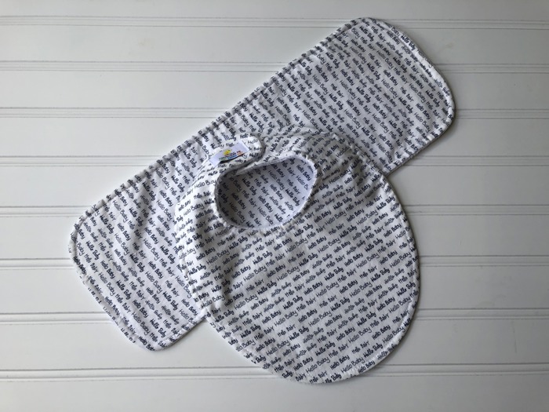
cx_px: 274
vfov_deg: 49.7
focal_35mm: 28
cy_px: 206
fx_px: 444
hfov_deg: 63.4
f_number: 1.8
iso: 20
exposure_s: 1/158
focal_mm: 3.99
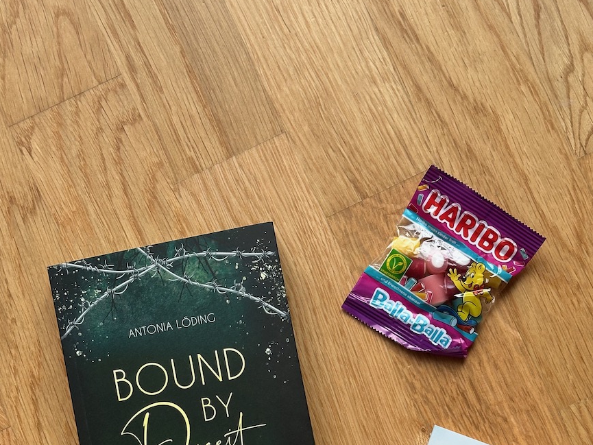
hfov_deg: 27.4
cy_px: 386
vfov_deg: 20.4
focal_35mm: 71
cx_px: 328
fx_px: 1216
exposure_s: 1/121
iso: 80
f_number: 1.78
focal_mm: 6.86
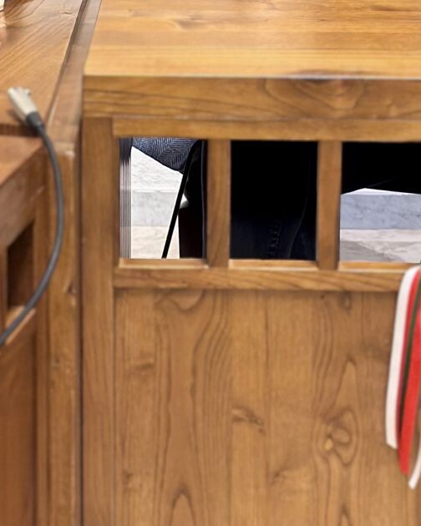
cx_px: 134
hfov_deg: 12.9
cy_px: -107
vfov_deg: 15.6
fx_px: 1853
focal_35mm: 119
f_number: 1.78
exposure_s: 1/50
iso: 200
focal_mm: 6.86
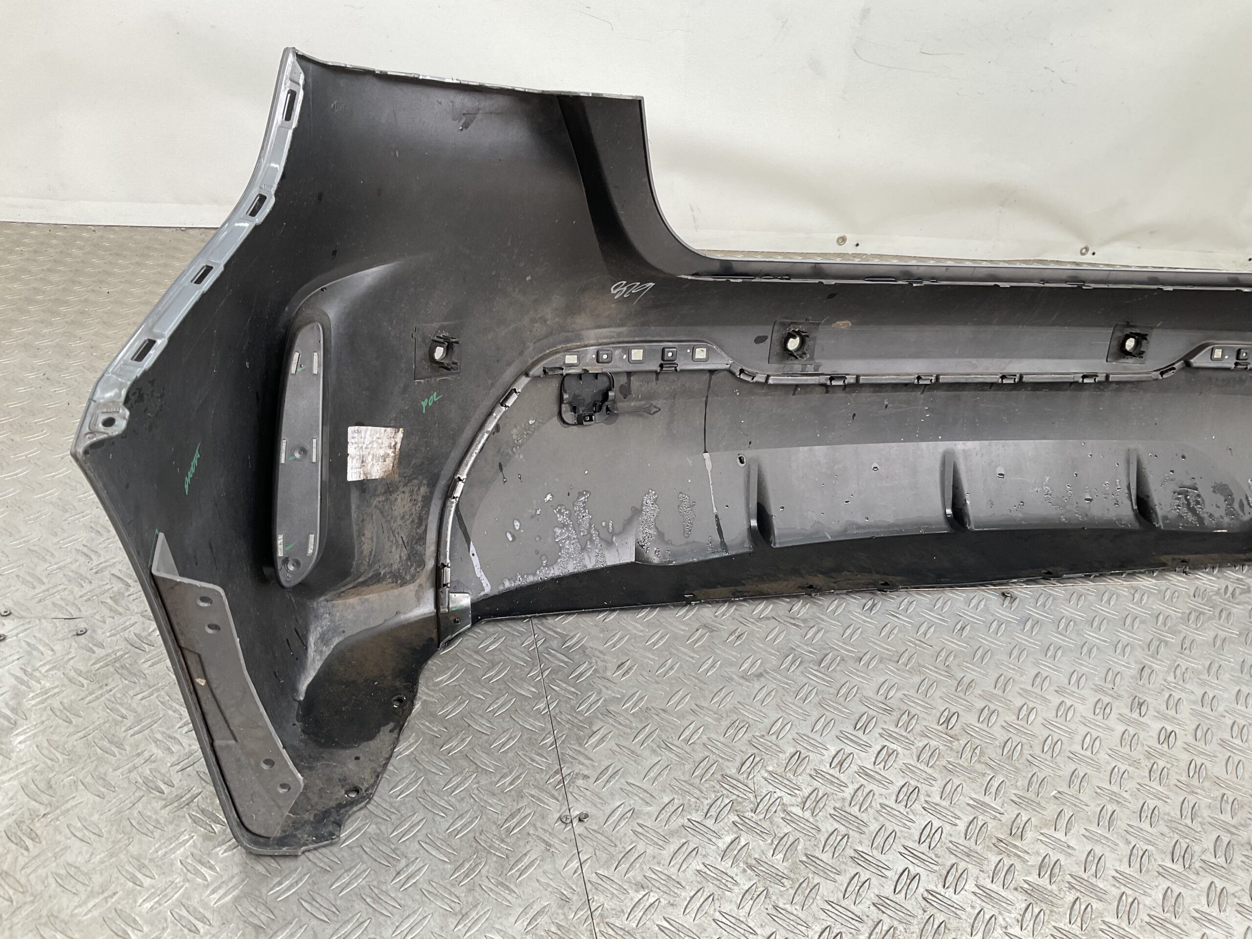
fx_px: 1049
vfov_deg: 48.2
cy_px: 470
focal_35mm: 29
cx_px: 626
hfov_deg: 61.7
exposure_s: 1/100
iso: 25
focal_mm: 3
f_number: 1.8
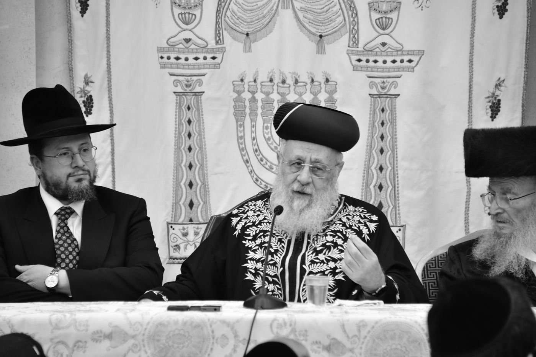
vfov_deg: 6.9
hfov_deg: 10.3
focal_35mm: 200
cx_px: 268
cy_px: 178
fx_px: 2977
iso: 1600
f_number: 5.6
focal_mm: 200
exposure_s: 1/100
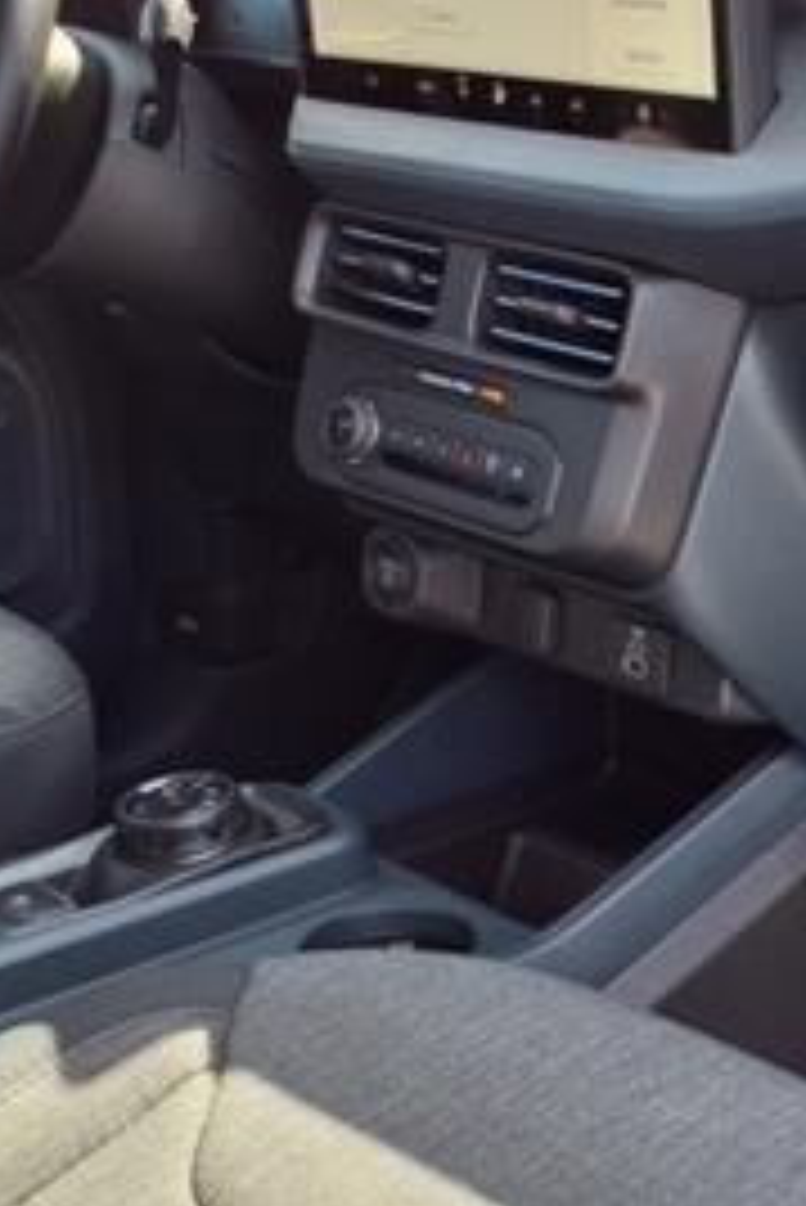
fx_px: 2247
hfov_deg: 19.5
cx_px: 883
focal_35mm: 67
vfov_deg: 30.0
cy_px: 716
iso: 40
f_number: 1.9
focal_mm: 3.58
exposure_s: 1/120
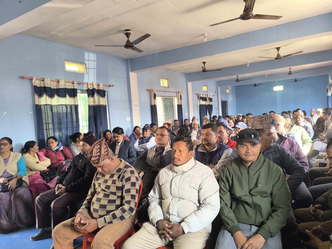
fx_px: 240
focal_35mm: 25
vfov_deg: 54.8
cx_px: 166
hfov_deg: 69.4
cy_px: 132
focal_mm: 6.14
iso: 640
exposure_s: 1/100
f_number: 1.65
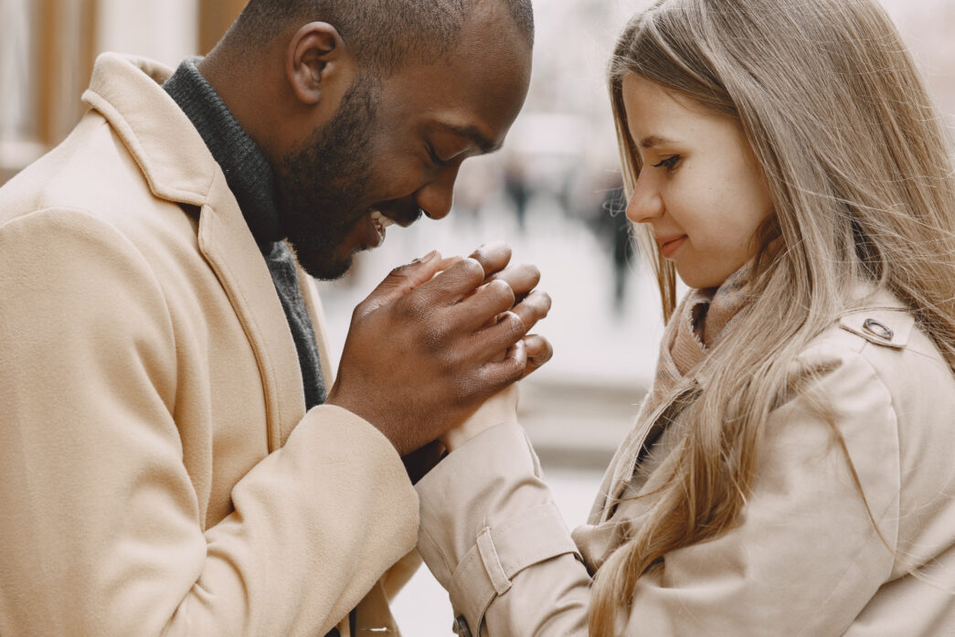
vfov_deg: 10.8
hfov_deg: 16.1
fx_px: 3369
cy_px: 318
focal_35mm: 127
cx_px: 478
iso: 250
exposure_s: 1/800
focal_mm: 85
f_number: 2.8
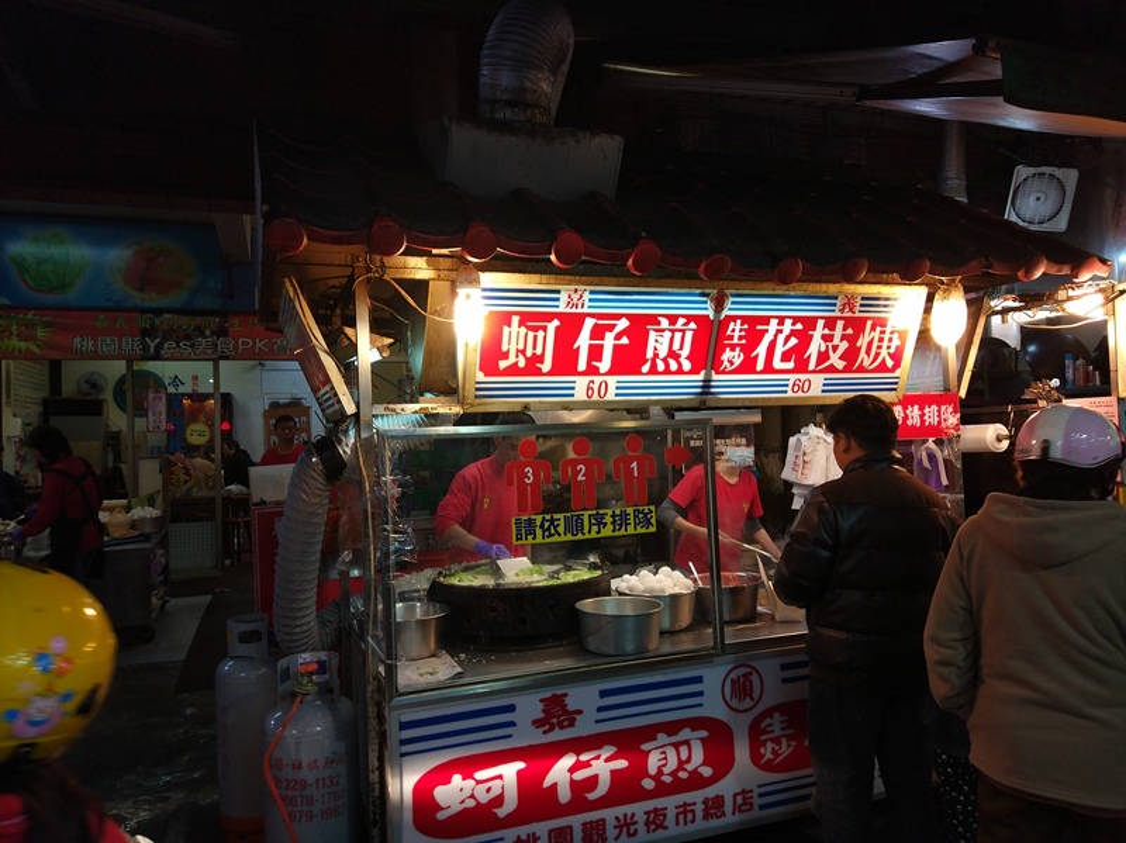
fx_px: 748
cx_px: 563
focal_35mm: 23
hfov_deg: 74.0
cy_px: 422
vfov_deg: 58.8
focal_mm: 4.06
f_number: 2
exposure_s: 1/60
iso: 320
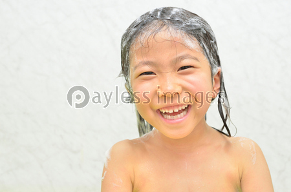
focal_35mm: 52
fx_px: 423
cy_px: 96
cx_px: 146
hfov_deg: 37.9
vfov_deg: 25.6
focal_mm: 35
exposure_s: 1/250
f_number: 4
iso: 100
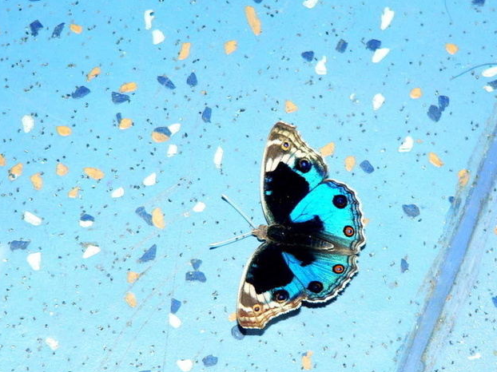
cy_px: 225
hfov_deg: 11.3
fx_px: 2512
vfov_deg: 8.5
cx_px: 305
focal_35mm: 175
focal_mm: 22.7
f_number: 2.8
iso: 200
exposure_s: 1/60
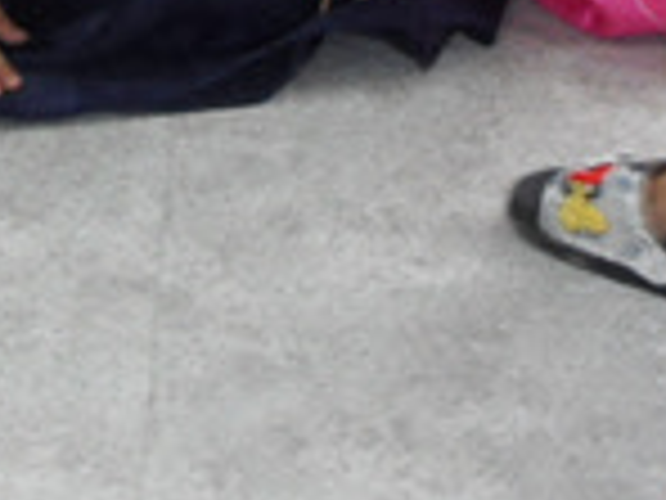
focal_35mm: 189
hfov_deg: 10.5
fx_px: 3636
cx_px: 405
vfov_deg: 7.5
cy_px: -518
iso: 200
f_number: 3.2
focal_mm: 7.5
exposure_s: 1/45
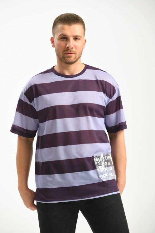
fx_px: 975
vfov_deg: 13.6
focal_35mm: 151
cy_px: 116
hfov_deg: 9.1
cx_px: 77
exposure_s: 1/160
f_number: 5.6
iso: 100
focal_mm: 150
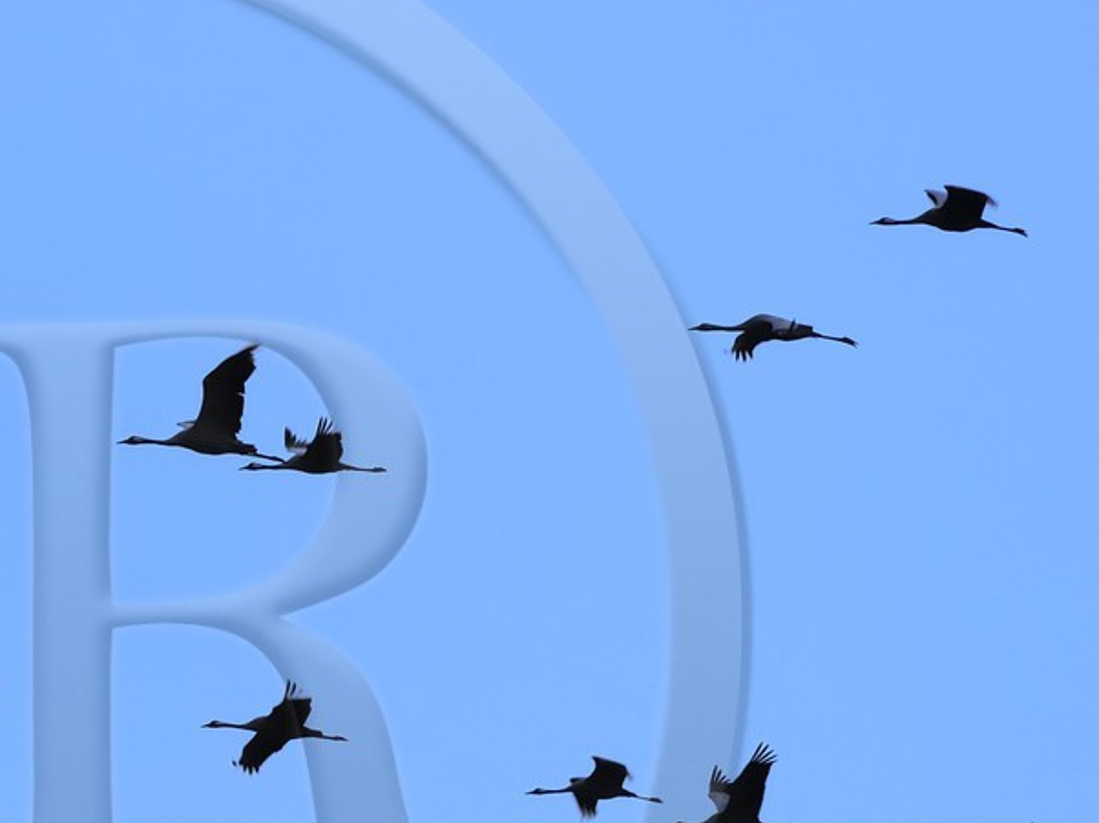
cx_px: -13
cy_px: 624
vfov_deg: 2.9
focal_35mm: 511
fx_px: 16217
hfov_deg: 3.9
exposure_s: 1/160
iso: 1600
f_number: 4.5
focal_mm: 200
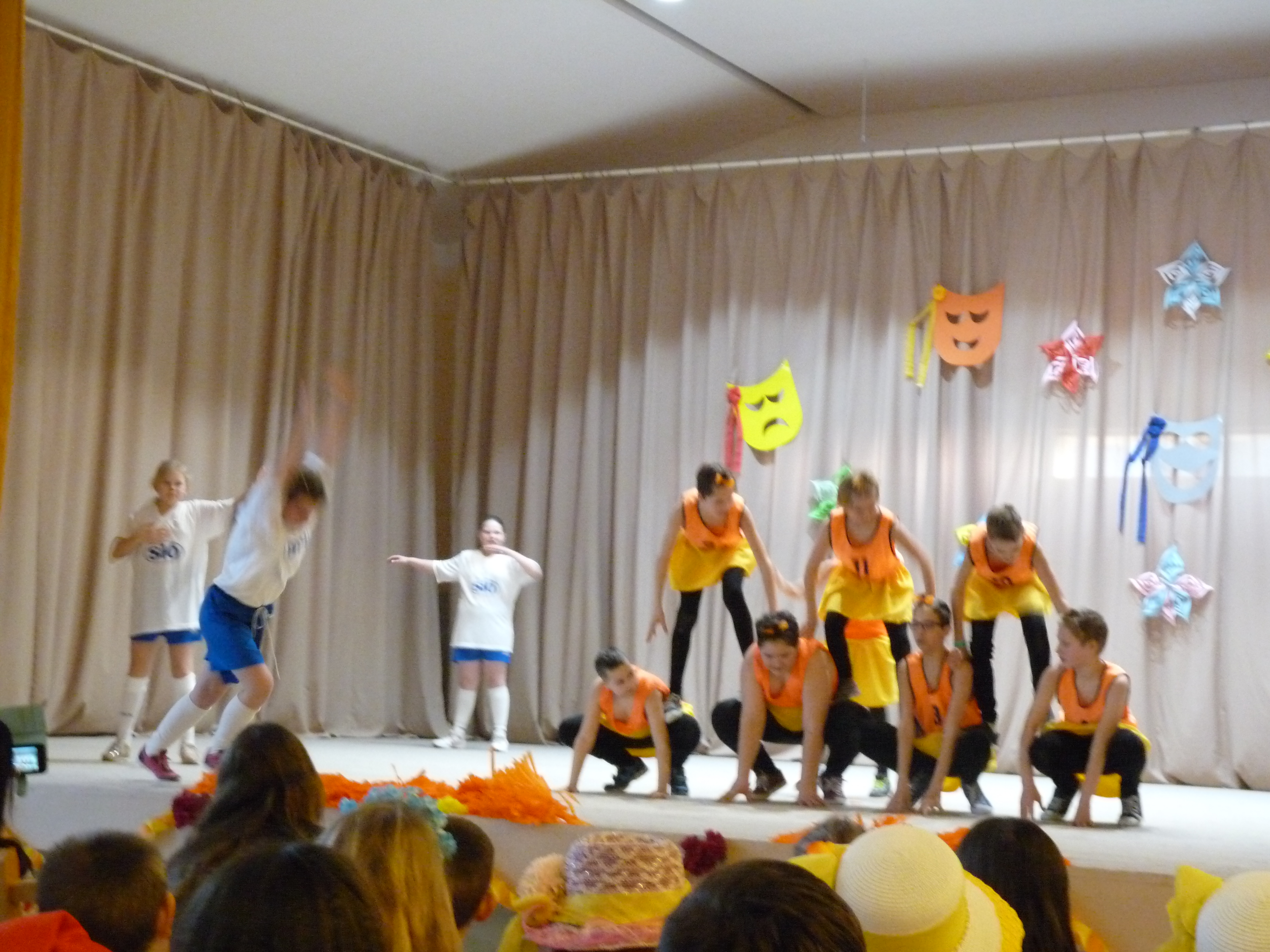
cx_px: 635
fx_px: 2385
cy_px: 476
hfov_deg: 29.8
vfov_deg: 22.6
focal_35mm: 65
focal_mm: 11.5
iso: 800
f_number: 3.4
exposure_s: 1/20
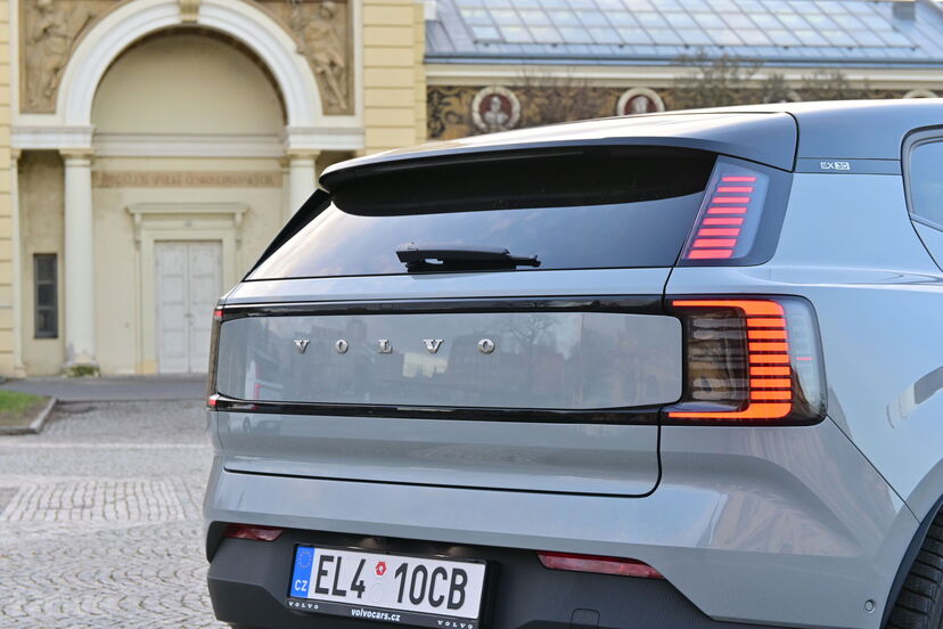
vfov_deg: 18.2
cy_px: 314
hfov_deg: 27.0
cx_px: 472
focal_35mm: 75
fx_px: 1964
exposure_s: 1/80
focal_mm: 50
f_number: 6.3
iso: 250
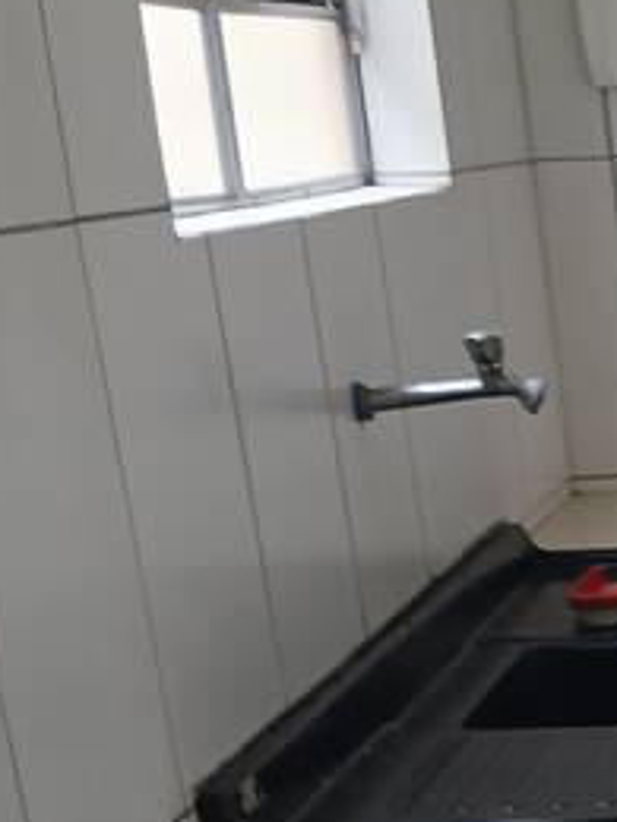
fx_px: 2567
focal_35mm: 108
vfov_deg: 16.8
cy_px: 1160
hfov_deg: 12.3
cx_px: 1187
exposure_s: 1/60
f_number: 1.8
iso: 64
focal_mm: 3.98
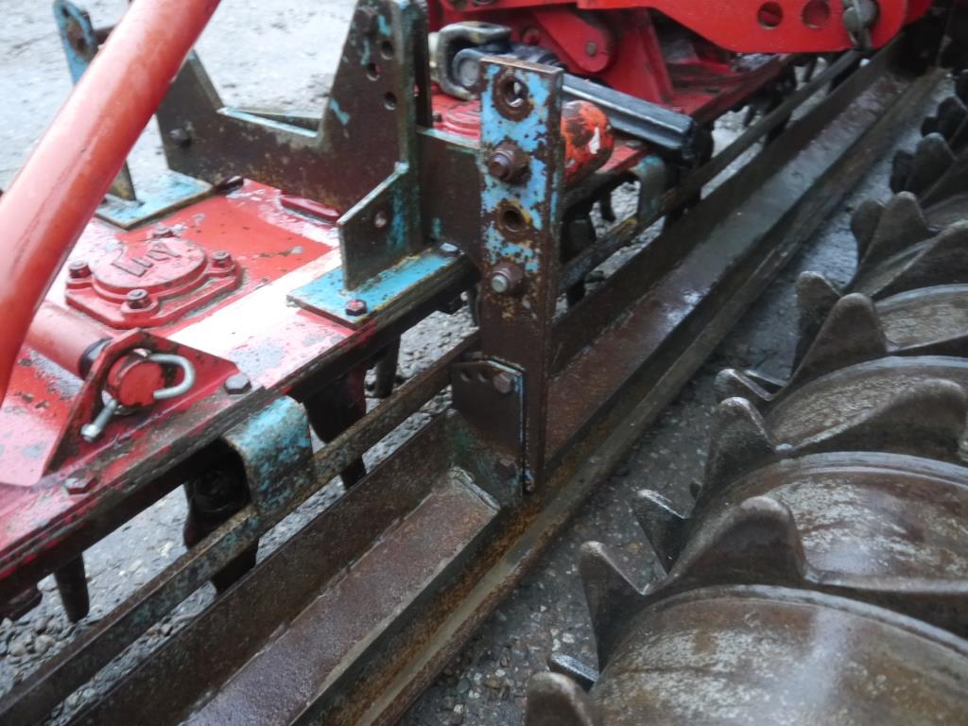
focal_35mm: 28
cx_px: 484
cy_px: 363
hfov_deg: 63.4
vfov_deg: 49.7
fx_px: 783
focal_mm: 14
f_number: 3.5
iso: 1600
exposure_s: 1/20
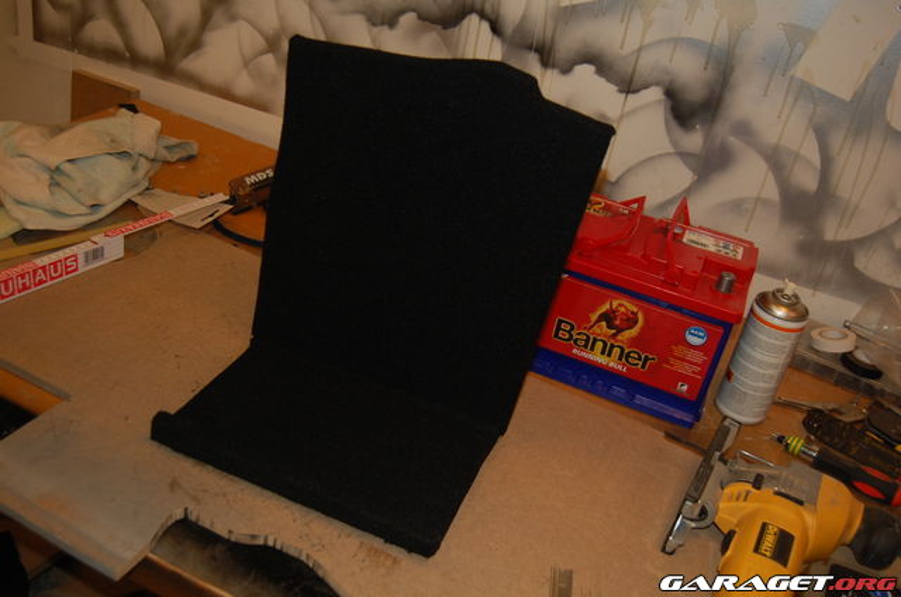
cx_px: 450
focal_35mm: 34
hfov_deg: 55.2
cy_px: 298
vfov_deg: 38.2
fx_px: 862
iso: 400
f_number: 3.8
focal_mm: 23
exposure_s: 1/60
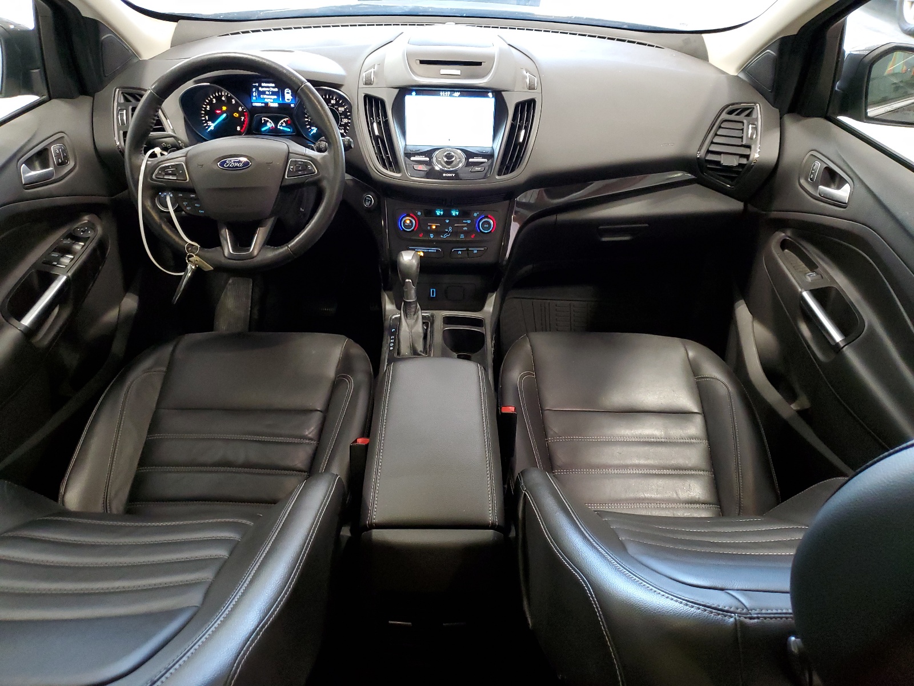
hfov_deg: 67.3
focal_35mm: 26
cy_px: 343
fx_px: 687
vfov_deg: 53.1
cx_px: 457
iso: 299
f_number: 1.5
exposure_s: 1/40
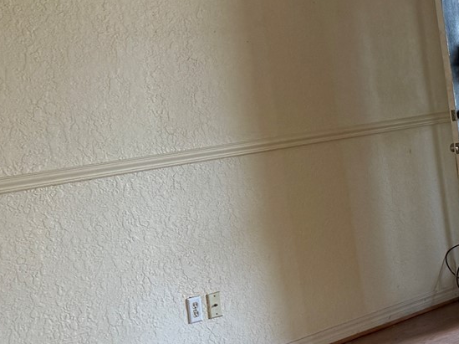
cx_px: 739
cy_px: 171
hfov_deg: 19.5
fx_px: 1113
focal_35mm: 84
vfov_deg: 17.5
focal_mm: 6.76
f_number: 1.78
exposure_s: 1/60
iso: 250
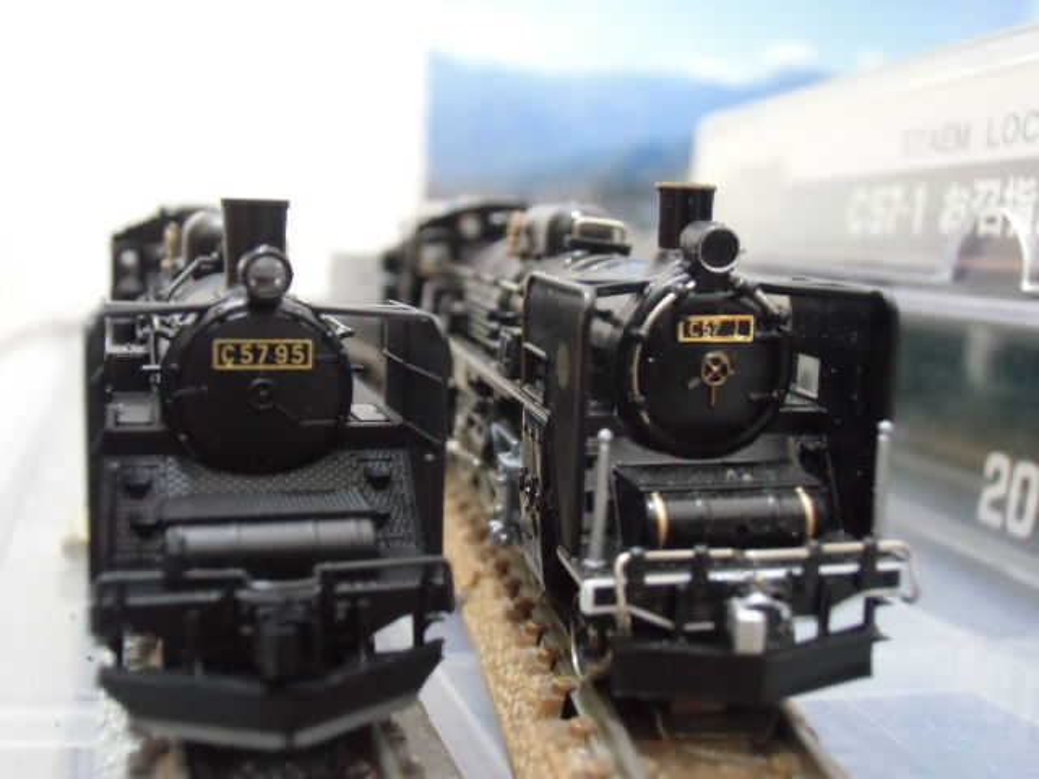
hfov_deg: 49.0
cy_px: 390
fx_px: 1141
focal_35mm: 38
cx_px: 520
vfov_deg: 37.7
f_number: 3.9
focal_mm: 6.67
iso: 800
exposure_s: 1/8
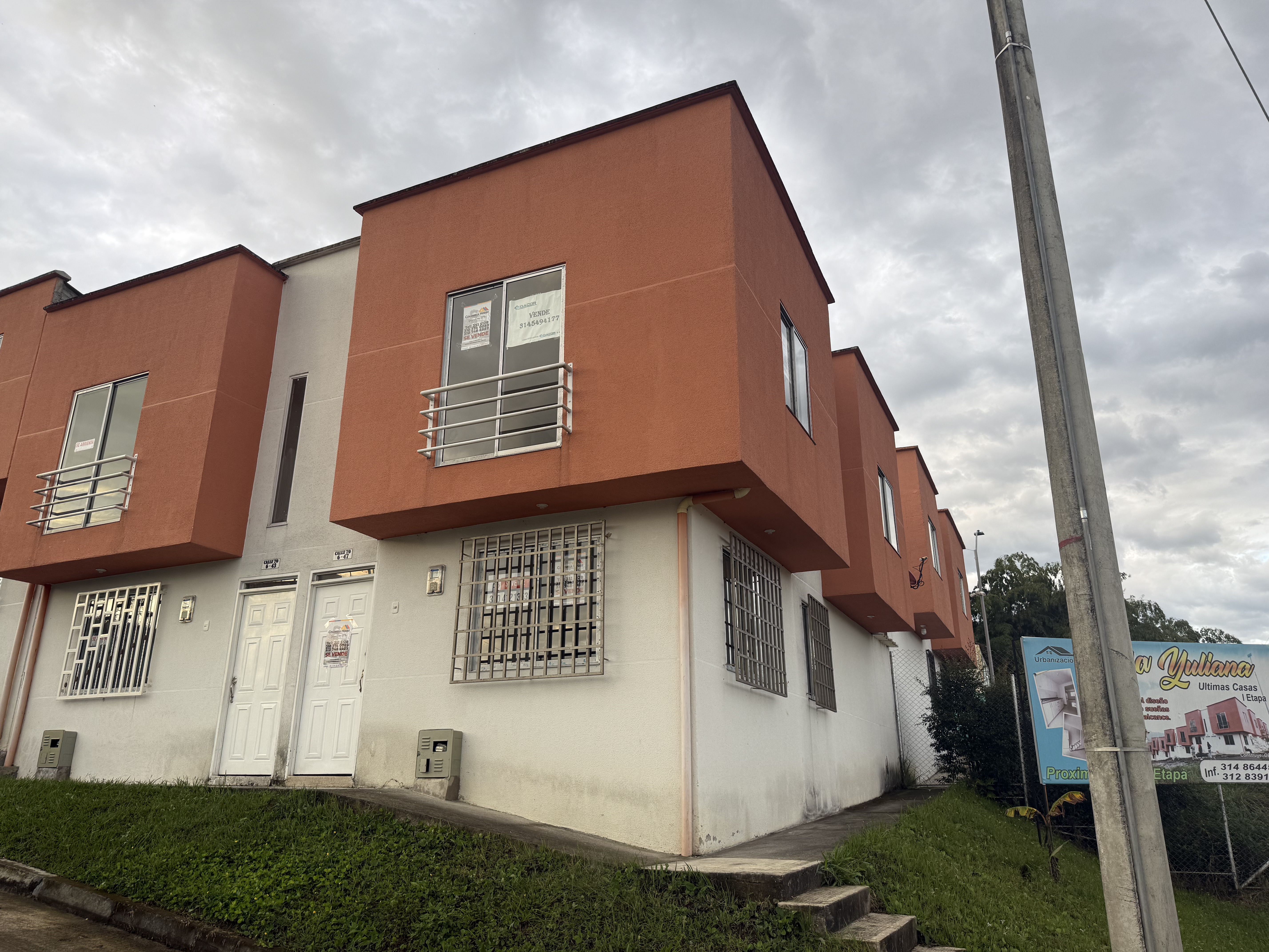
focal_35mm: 24
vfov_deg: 56.8
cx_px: 634
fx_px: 880
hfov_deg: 71.6
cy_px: 476
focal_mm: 6.76
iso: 64
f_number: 1.78
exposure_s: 1/214
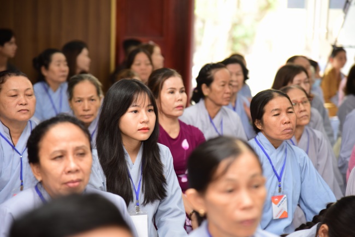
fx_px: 1184
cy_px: 118
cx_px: 178
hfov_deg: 17.1
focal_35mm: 120
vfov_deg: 11.4
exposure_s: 1/40
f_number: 4
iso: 800
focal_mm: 120
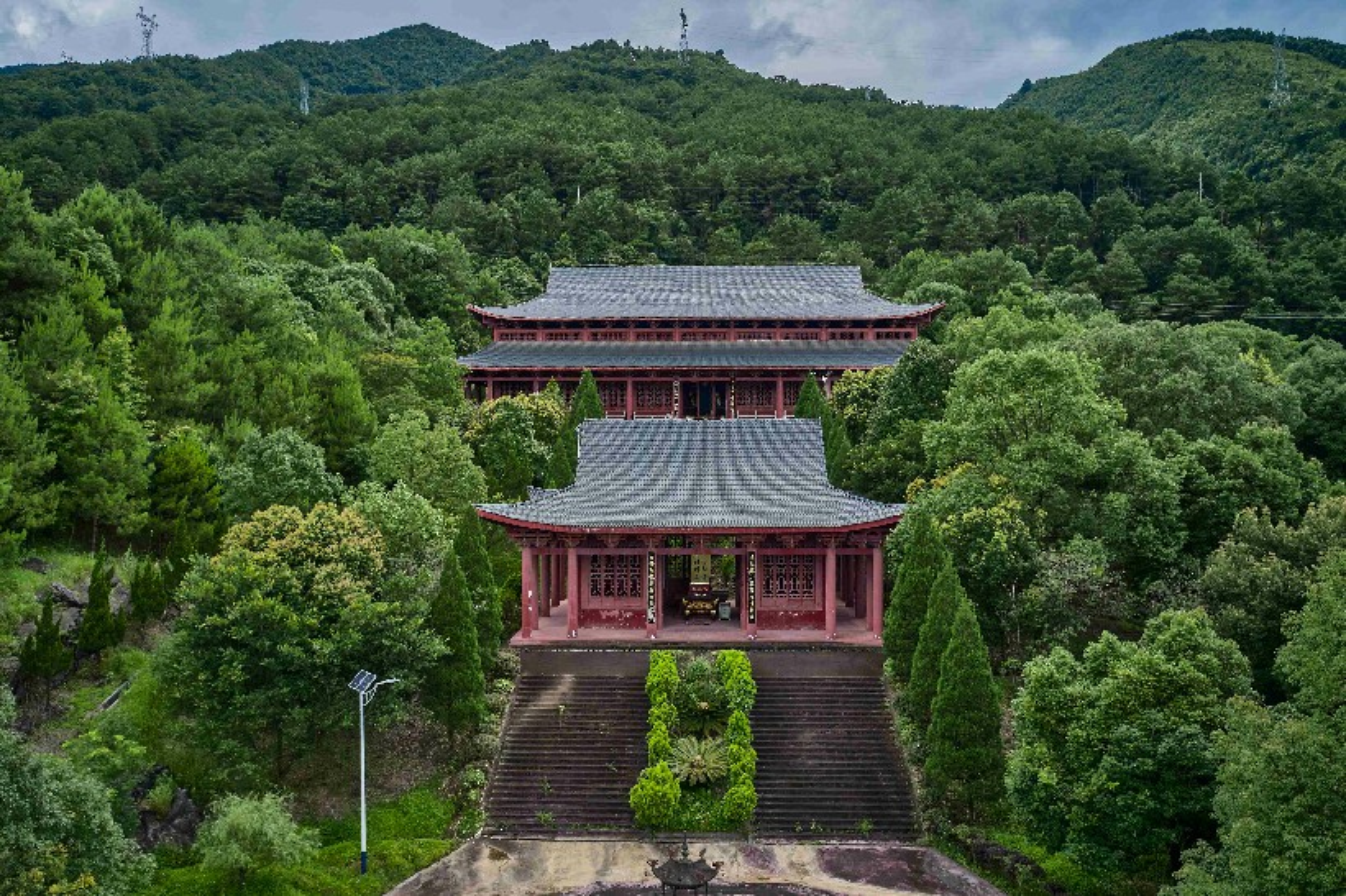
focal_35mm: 28
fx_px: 1046
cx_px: 673
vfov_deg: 46.4
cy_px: 448
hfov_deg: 65.5
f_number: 3.2
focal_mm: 10.26
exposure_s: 1/640
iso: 100
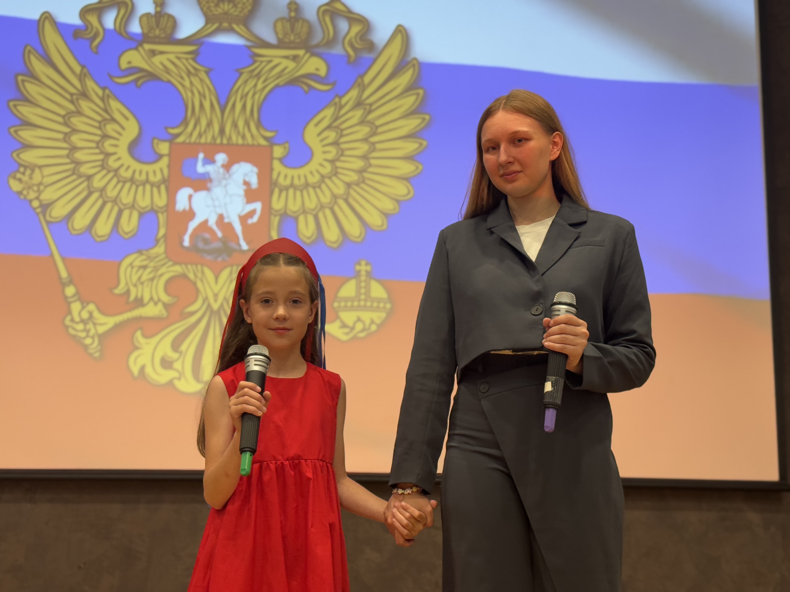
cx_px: 395
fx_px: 1095
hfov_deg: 39.7
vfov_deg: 30.3
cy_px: 296
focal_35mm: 48
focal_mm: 6.76
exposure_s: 1/50
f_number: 1.78
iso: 160
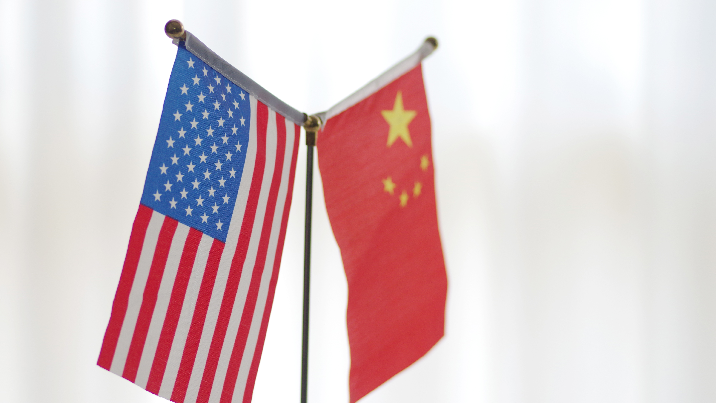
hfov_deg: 13.6
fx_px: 3000
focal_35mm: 158
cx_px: 359
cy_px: 223
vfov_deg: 7.7
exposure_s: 1/200
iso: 400
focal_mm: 100
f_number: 2.8
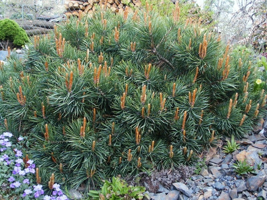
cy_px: 100
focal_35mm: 35
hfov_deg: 52.6
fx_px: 270
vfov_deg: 40.7
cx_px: 134
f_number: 3
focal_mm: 7.18
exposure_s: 1/90
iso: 64
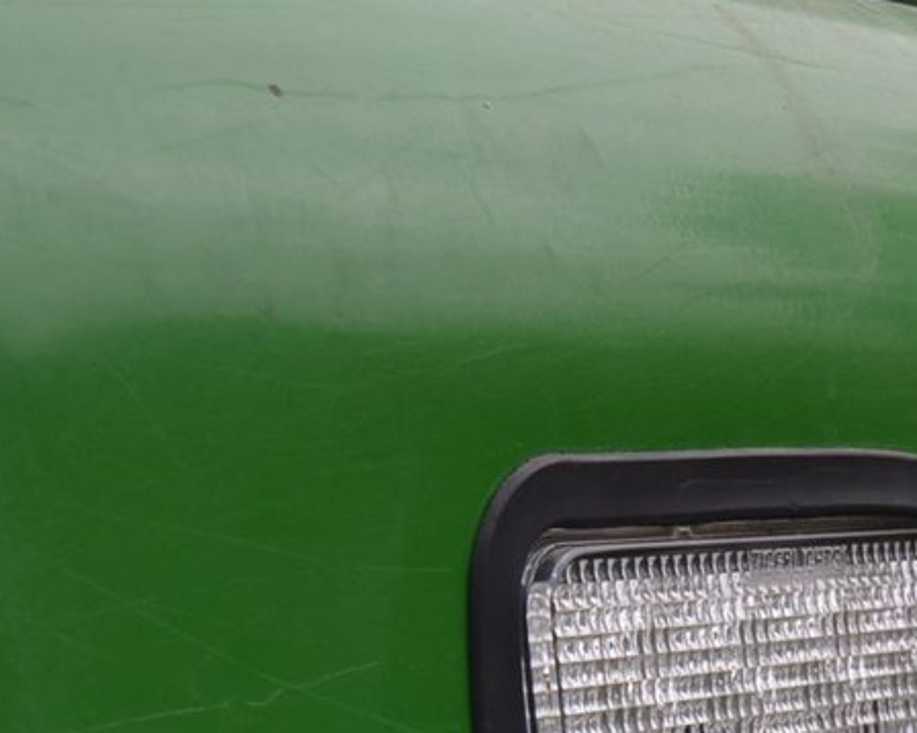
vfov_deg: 11.8
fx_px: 3499
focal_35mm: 129
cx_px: 659
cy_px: 816
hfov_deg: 14.9
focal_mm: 24
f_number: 7.1
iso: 200
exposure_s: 1/200
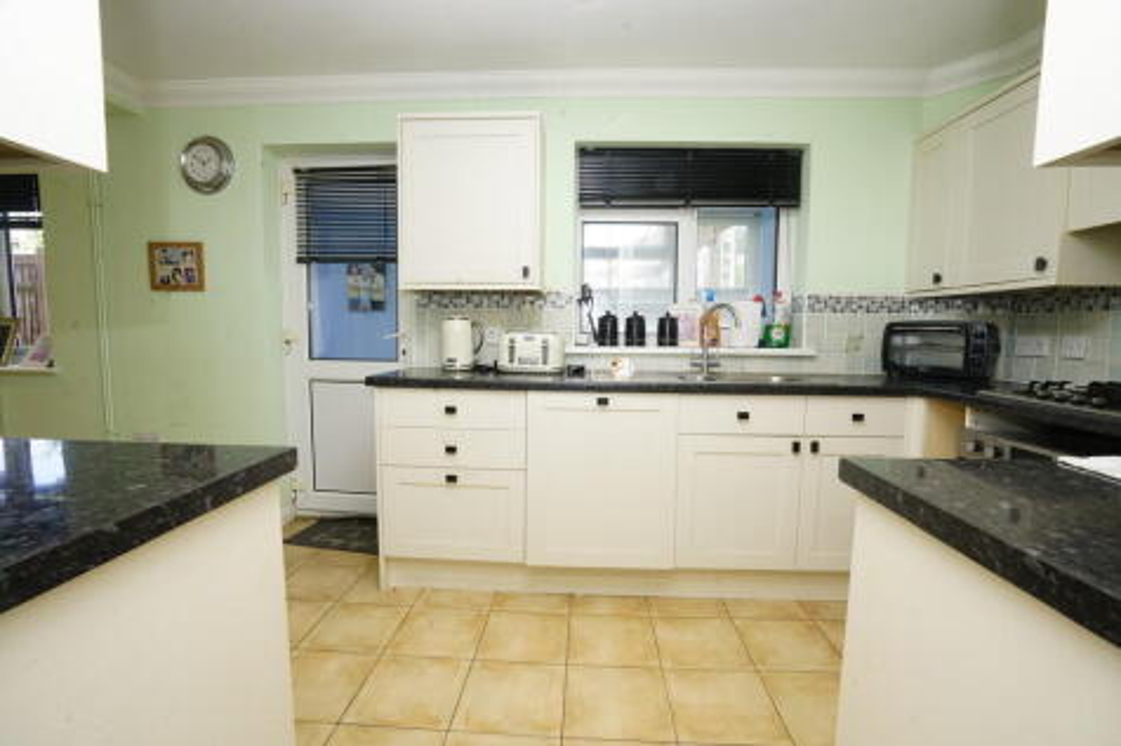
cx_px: 560
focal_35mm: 16
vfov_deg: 73.7
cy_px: 373
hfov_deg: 96.8
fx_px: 498
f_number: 16
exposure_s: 1/60
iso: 2000
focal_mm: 16
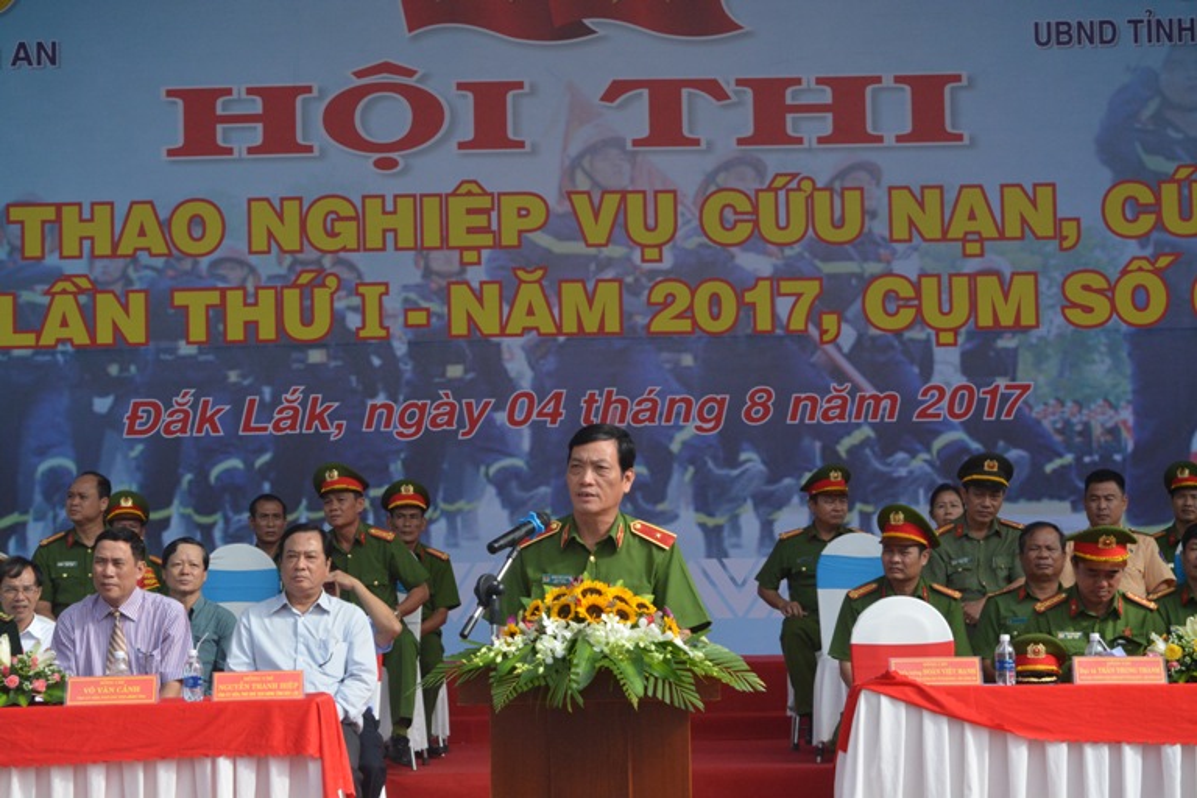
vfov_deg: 16.6
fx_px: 2743
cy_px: 399
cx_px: 598
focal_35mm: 82
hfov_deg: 24.6
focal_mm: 55
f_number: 7.1
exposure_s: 1/2000
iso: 1600
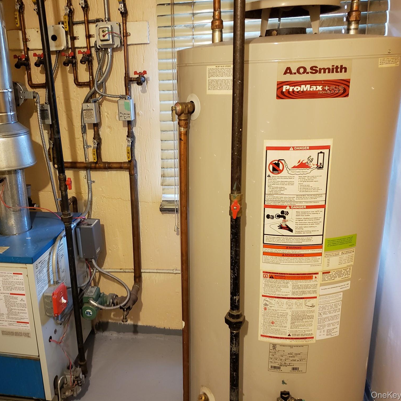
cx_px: 154
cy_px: 198
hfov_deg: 52.1
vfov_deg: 52.5
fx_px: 406
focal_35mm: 31
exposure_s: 1/17
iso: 250
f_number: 1.5
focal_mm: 4.3
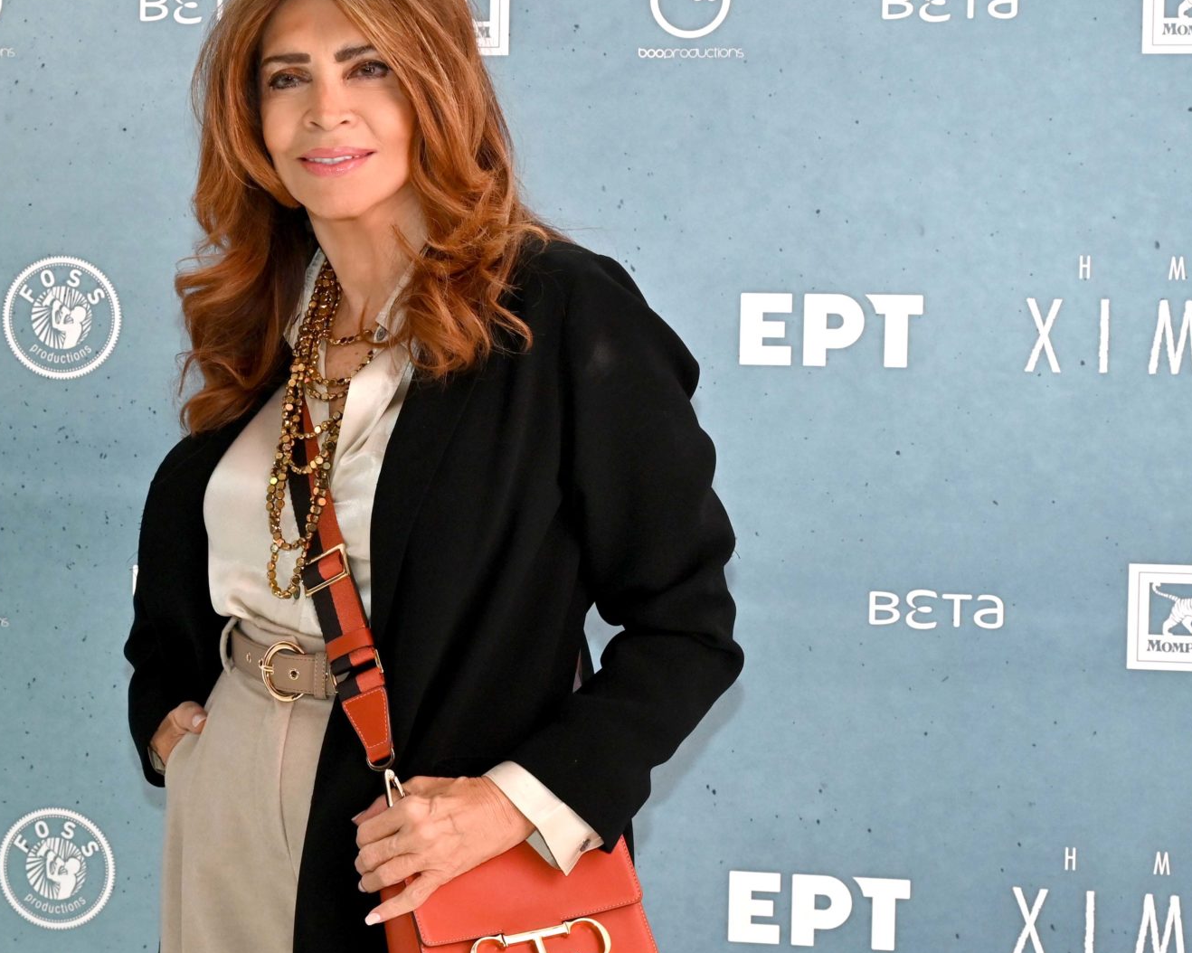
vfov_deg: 18.7
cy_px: 416
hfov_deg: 23.1
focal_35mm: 82
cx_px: 293
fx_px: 2892
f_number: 7.1
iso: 1000
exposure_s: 1/160
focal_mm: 45
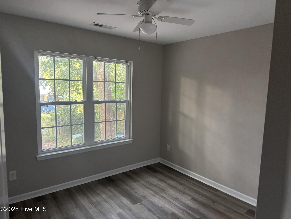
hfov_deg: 71.6
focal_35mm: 24
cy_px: 110
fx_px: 202
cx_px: 146
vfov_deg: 56.8
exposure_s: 1/60
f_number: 1.78
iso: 400
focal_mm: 6.76
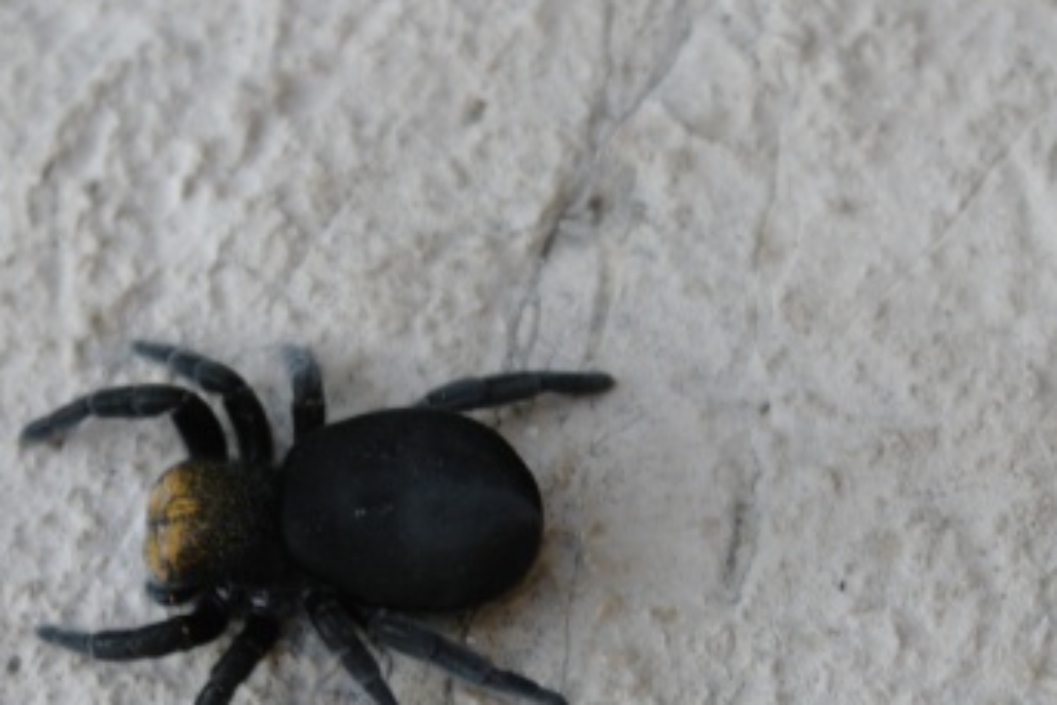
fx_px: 4228
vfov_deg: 9.5
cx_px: 300
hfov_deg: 14.2
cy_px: 523
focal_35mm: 144
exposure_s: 1/80
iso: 250
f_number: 5.6
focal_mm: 50
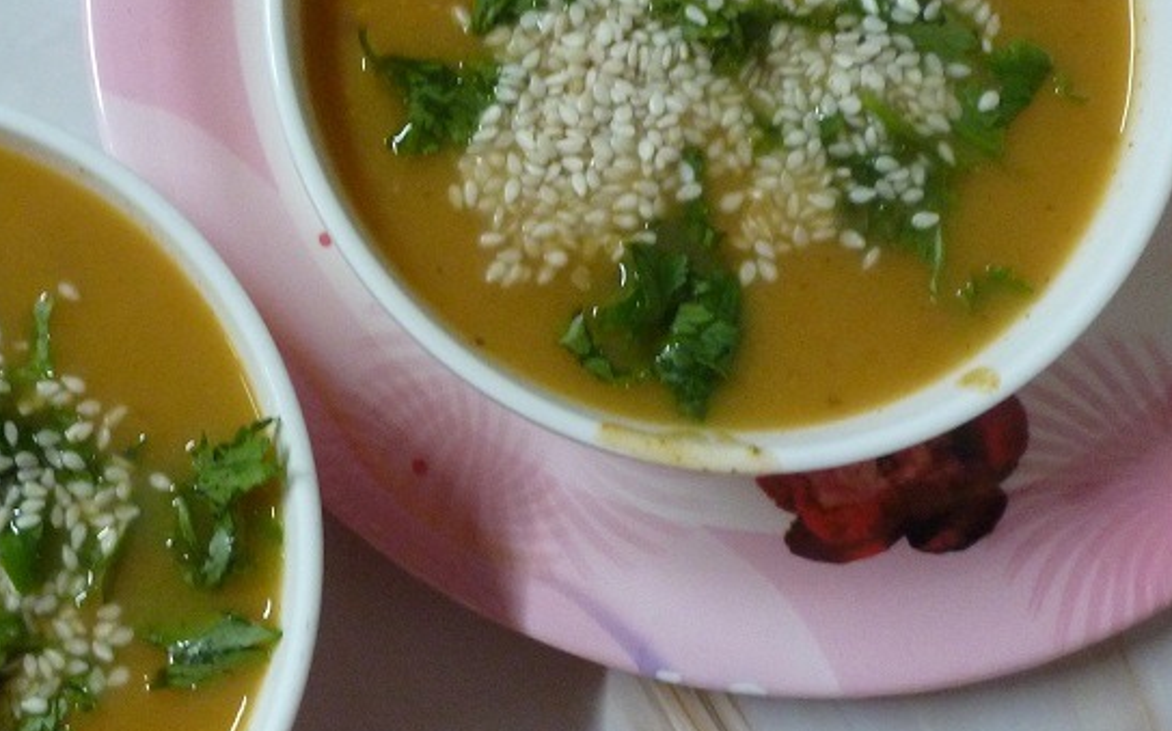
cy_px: 263
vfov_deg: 26.7
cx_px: 257
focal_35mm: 48
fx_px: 1533
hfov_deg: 40.4
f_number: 3.3
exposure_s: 1/8
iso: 400
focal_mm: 4.3
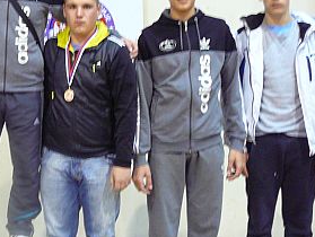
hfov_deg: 23.9
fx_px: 720
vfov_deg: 18.7
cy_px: 86
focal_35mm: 79
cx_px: 23
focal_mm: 5.2
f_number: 2.8
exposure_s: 1/8
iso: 200
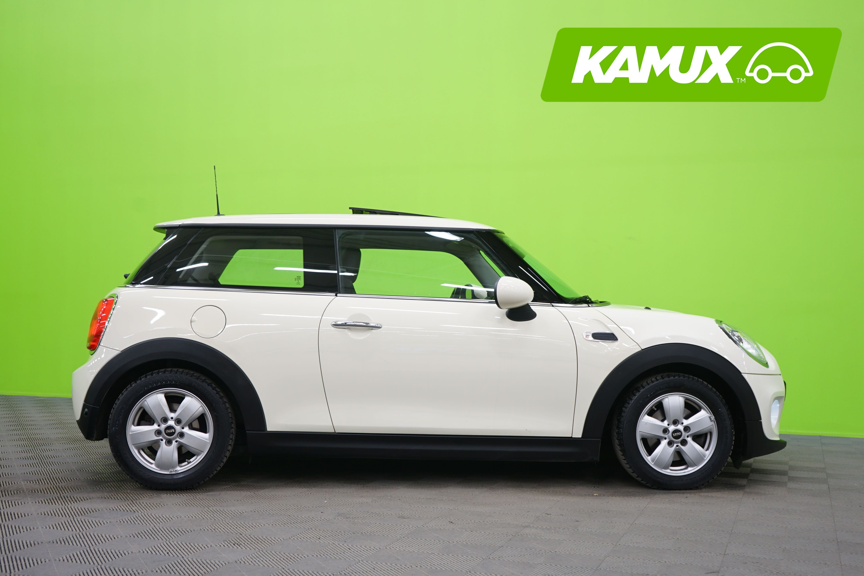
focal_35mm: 40
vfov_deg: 33.4
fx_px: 960
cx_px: 432
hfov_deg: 48.5
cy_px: 288
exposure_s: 1/8
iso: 400
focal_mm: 40
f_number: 4.5
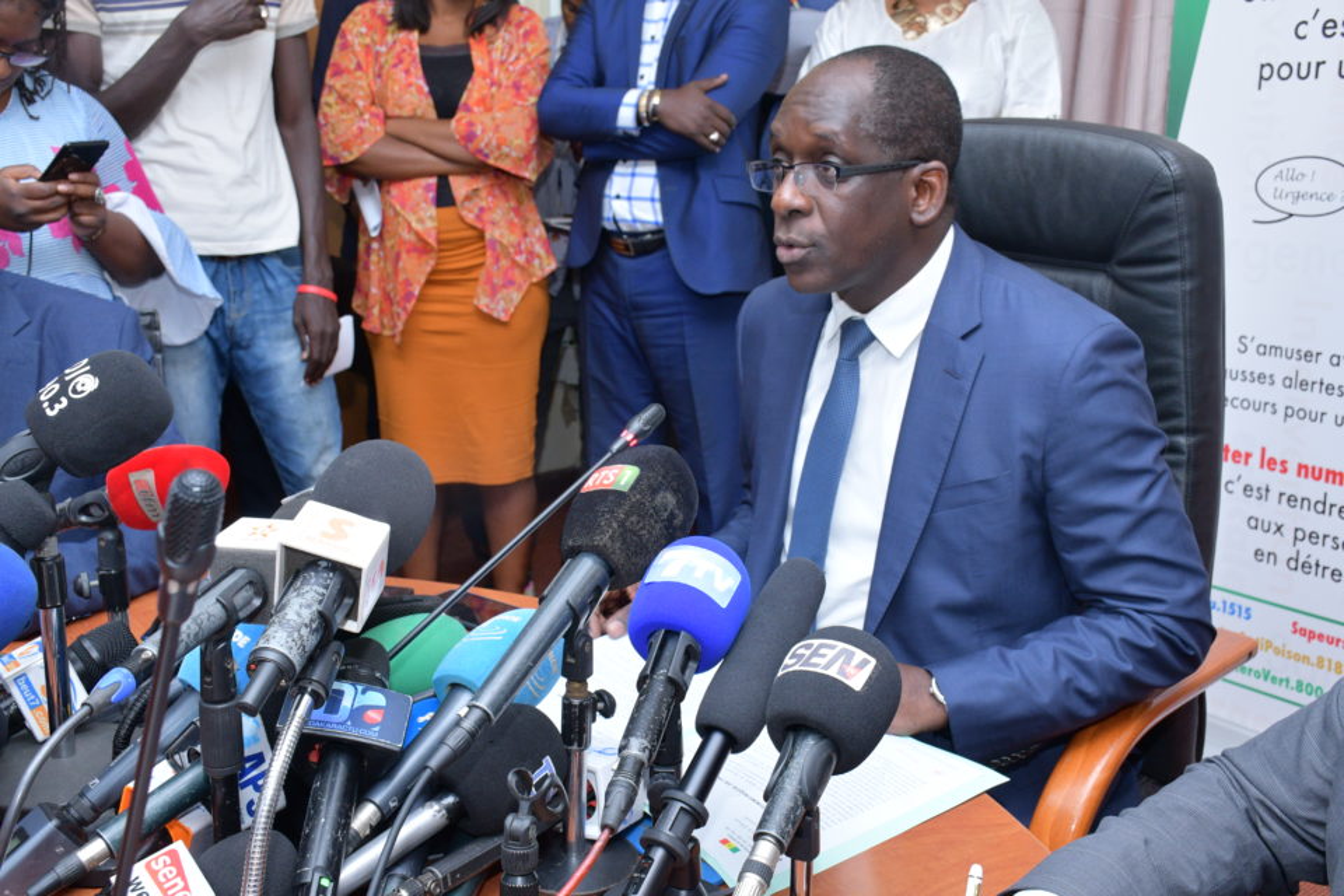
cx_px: 672
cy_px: 448
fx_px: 1456
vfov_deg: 34.2
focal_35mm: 39
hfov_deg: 49.6
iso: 1000
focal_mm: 26
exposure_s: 1/60
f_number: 7.1
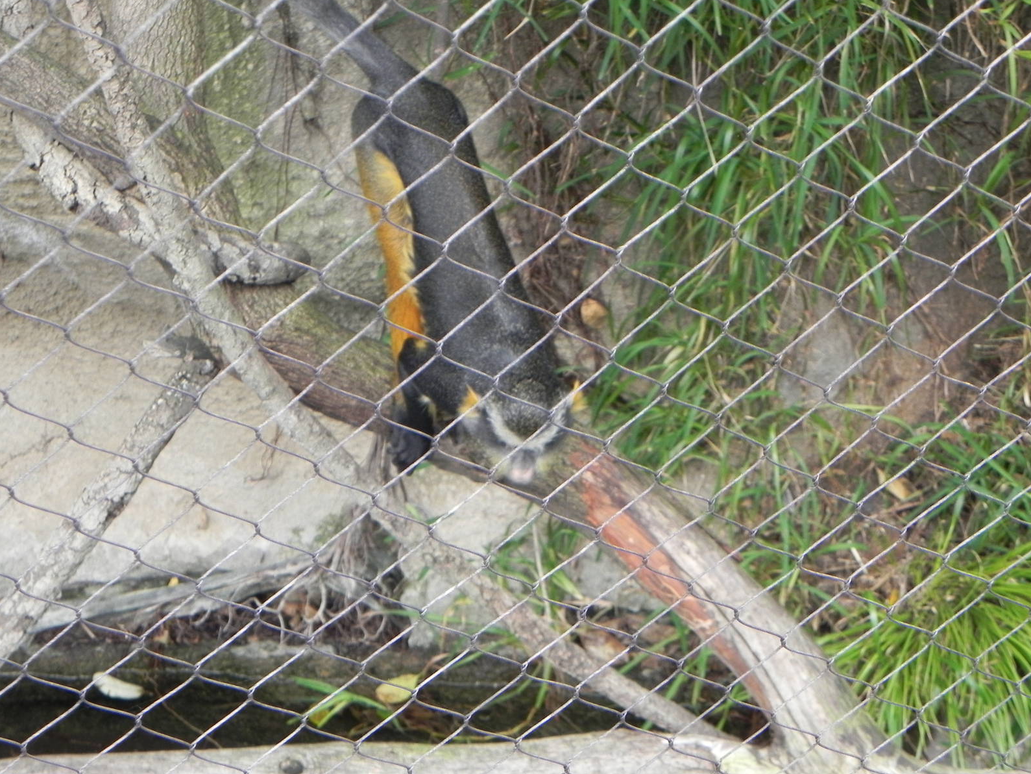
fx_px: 4319
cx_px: 517
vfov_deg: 10.2
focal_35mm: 145
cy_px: 385
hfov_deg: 13.6
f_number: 4.5
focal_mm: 25.7
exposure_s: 1/30
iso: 288
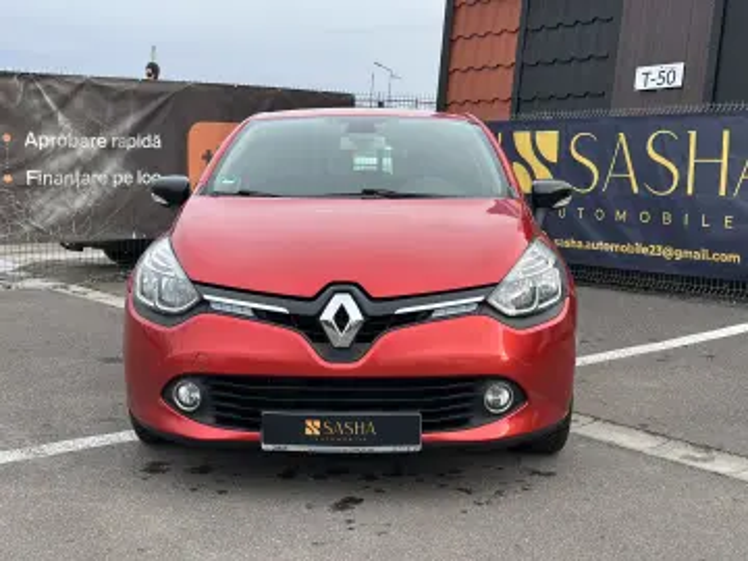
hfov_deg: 39.7
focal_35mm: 48
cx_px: 374
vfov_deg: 30.3
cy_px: 280
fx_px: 1037
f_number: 1.78
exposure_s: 1/1258
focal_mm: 6.86
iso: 80
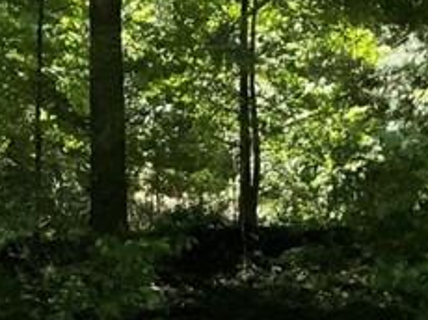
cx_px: 50
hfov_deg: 16.8
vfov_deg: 12.6
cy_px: 320
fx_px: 1433
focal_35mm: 116
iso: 32
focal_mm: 4.2
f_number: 1.6
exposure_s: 1/947
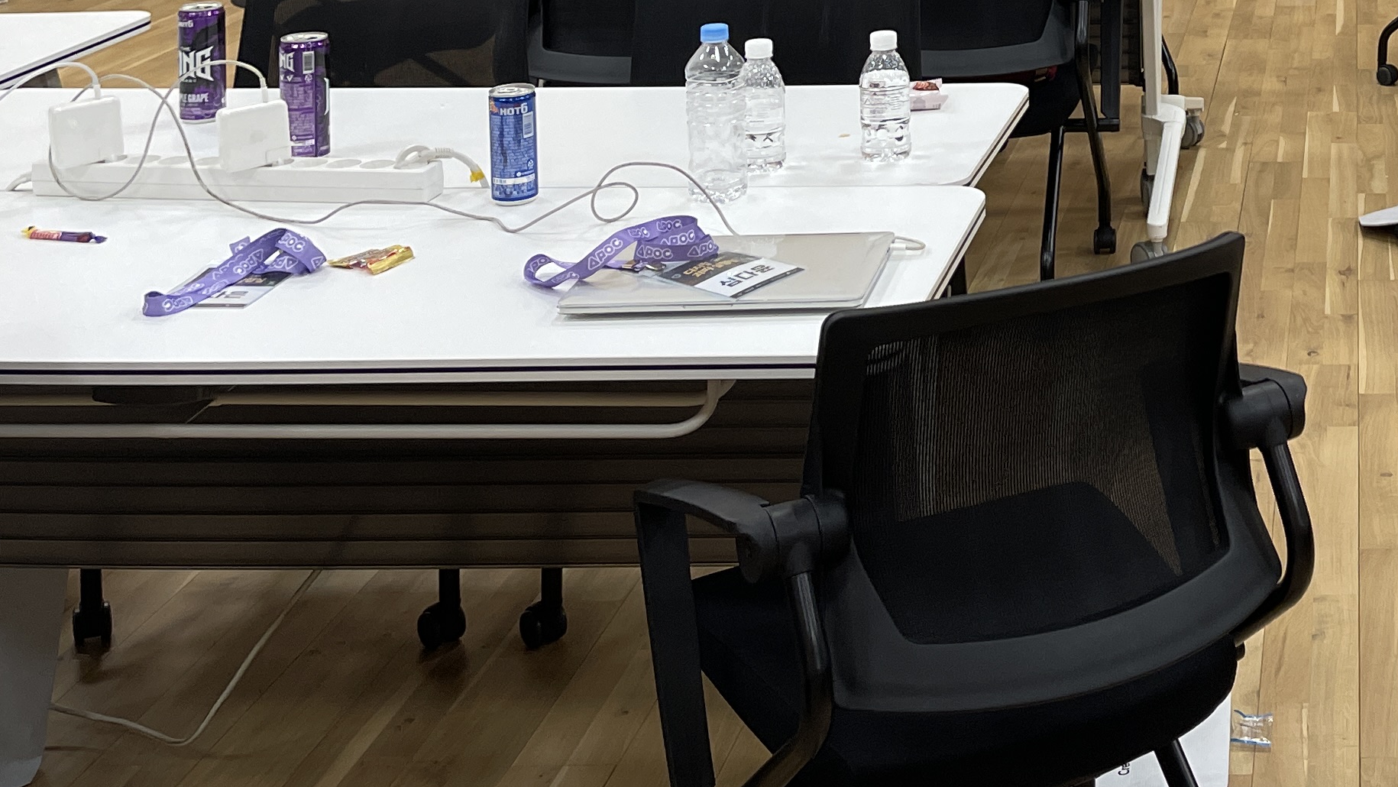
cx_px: 1332
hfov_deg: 32.6
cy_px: -337
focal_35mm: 60
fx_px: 2224
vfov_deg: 18.2
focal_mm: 5.1
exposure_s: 1/120
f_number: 1.6
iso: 125
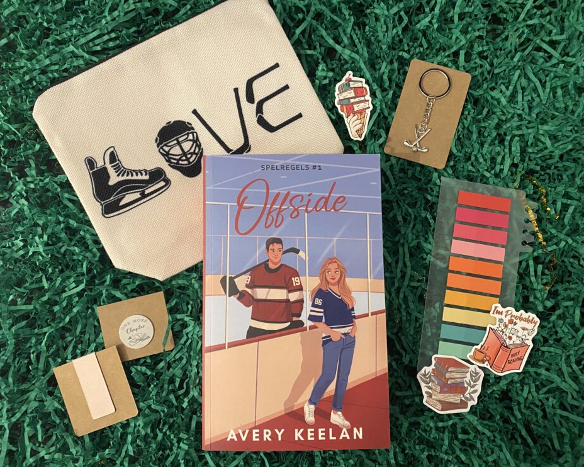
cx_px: 304
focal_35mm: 28
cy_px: 230
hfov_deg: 62.2
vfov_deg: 51.5
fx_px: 484
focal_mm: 4.25
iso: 640
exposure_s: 1/36
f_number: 1.8
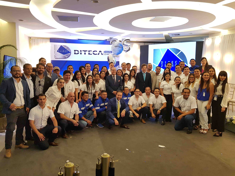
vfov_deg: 53.1
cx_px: 118
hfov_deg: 67.3
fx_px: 177
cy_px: 88
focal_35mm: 26
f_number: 1.7
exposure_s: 1/60
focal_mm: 4.2
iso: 160
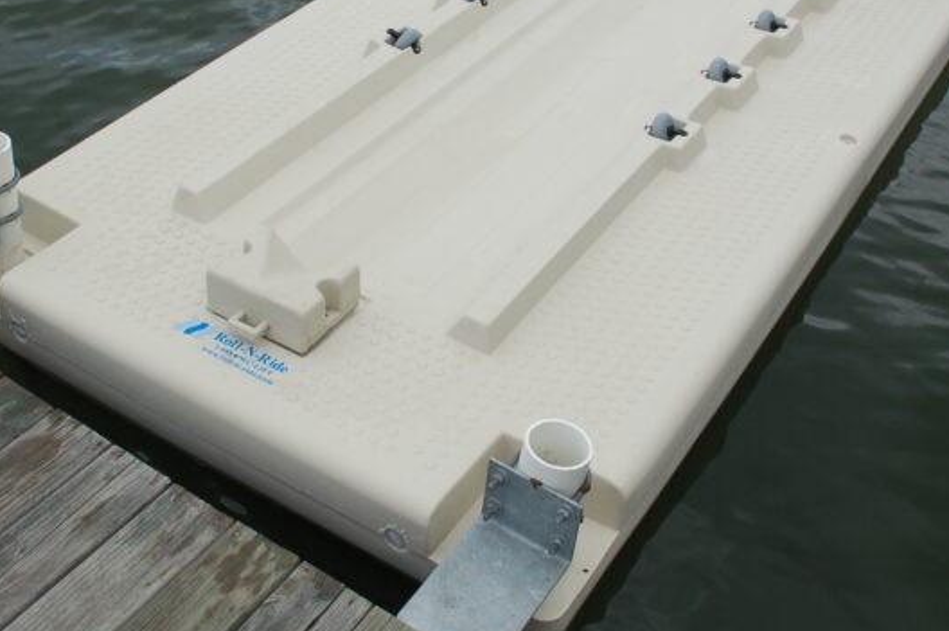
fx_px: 1317
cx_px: 399
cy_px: 203
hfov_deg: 39.5
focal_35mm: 50
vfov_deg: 26.8
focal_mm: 22
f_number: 9
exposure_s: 1/320
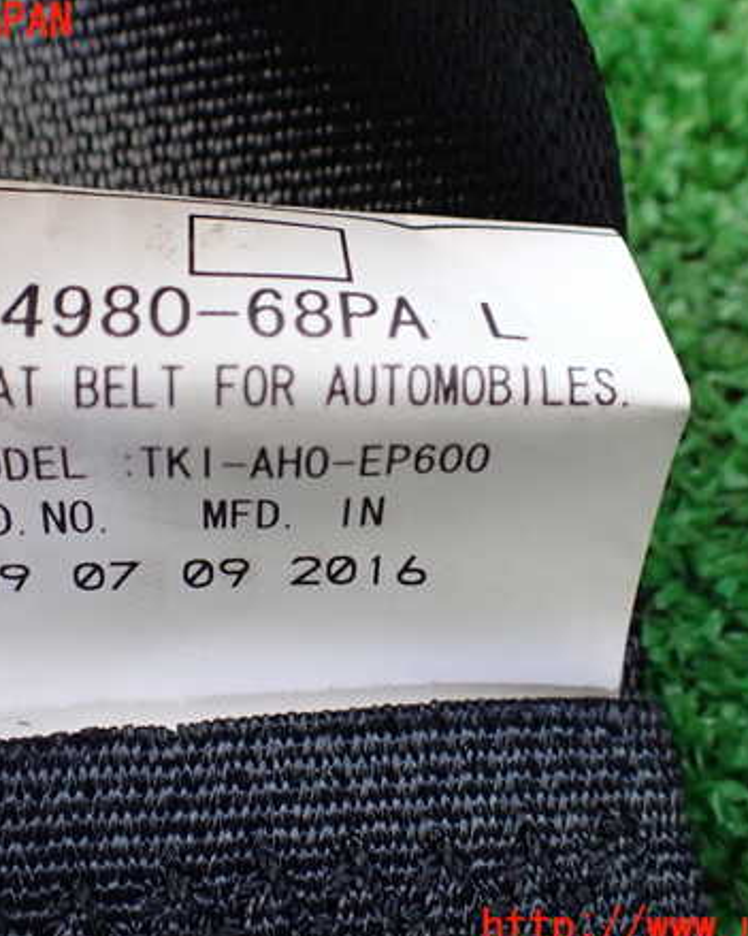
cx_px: 324
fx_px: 1107
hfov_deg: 37.3
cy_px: 475
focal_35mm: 40
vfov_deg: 45.8
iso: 800
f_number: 2.3
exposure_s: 1/100
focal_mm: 5.4
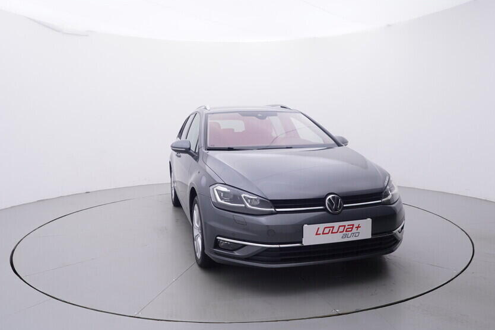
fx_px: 380
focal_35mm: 28
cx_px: 242
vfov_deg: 47.0
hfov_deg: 66.2
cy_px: 171
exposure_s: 1/80
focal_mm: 15
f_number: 5
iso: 200
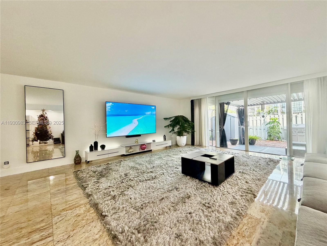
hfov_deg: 102.1
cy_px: 123
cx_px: 164
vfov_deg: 85.7
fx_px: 132
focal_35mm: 14
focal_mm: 2.22
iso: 200
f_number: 2.2
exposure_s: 1/120
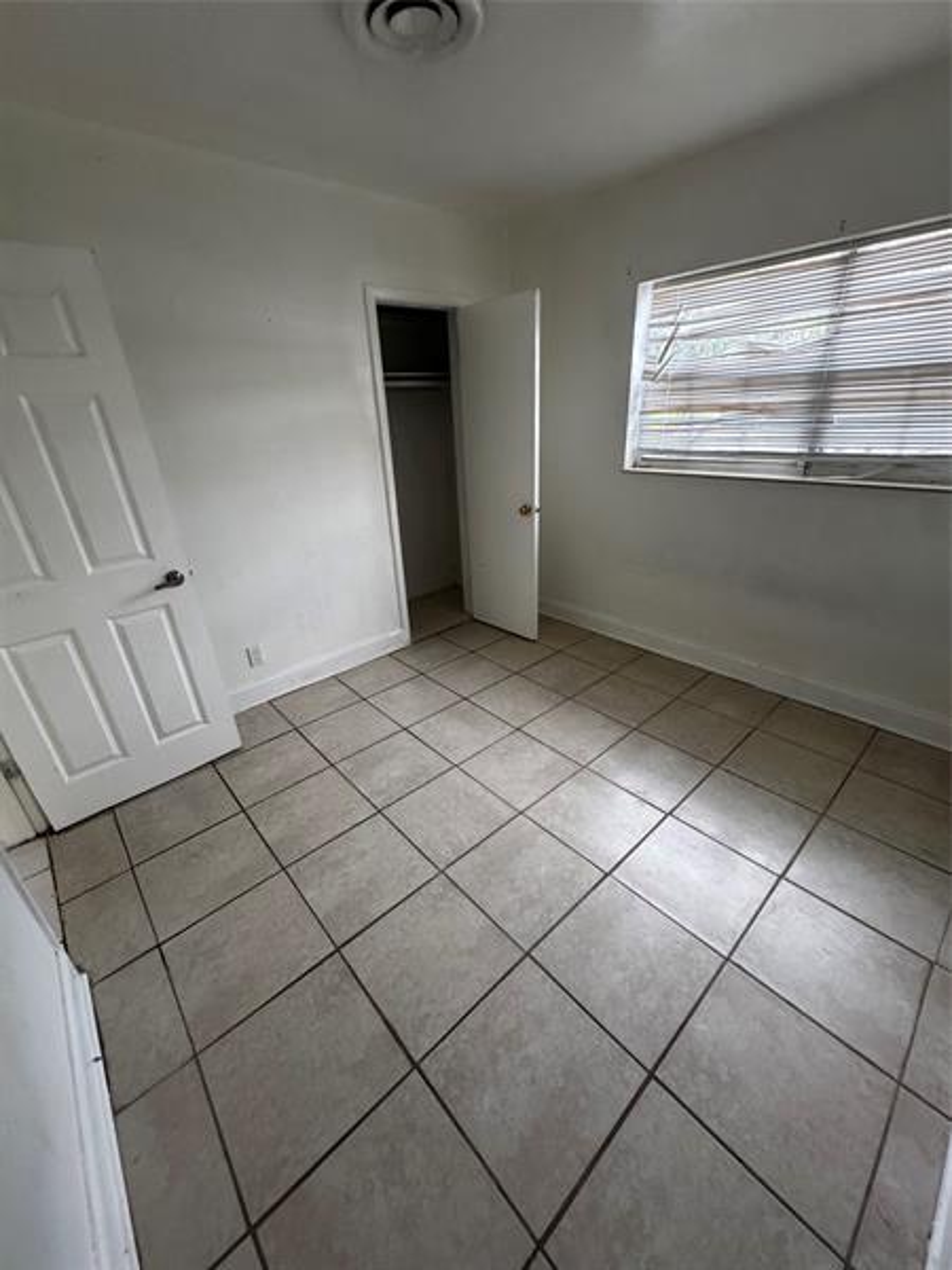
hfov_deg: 85.7
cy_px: 635
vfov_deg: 102.1
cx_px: 476
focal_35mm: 14
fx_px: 513
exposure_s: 1/78
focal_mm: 2.22
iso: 320
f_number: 2.2
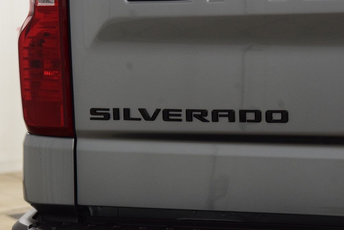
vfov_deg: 13.0
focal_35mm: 105
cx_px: 172
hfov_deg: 19.5
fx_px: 1003
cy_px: 115
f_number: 7.1
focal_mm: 70
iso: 1250
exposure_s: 1/30
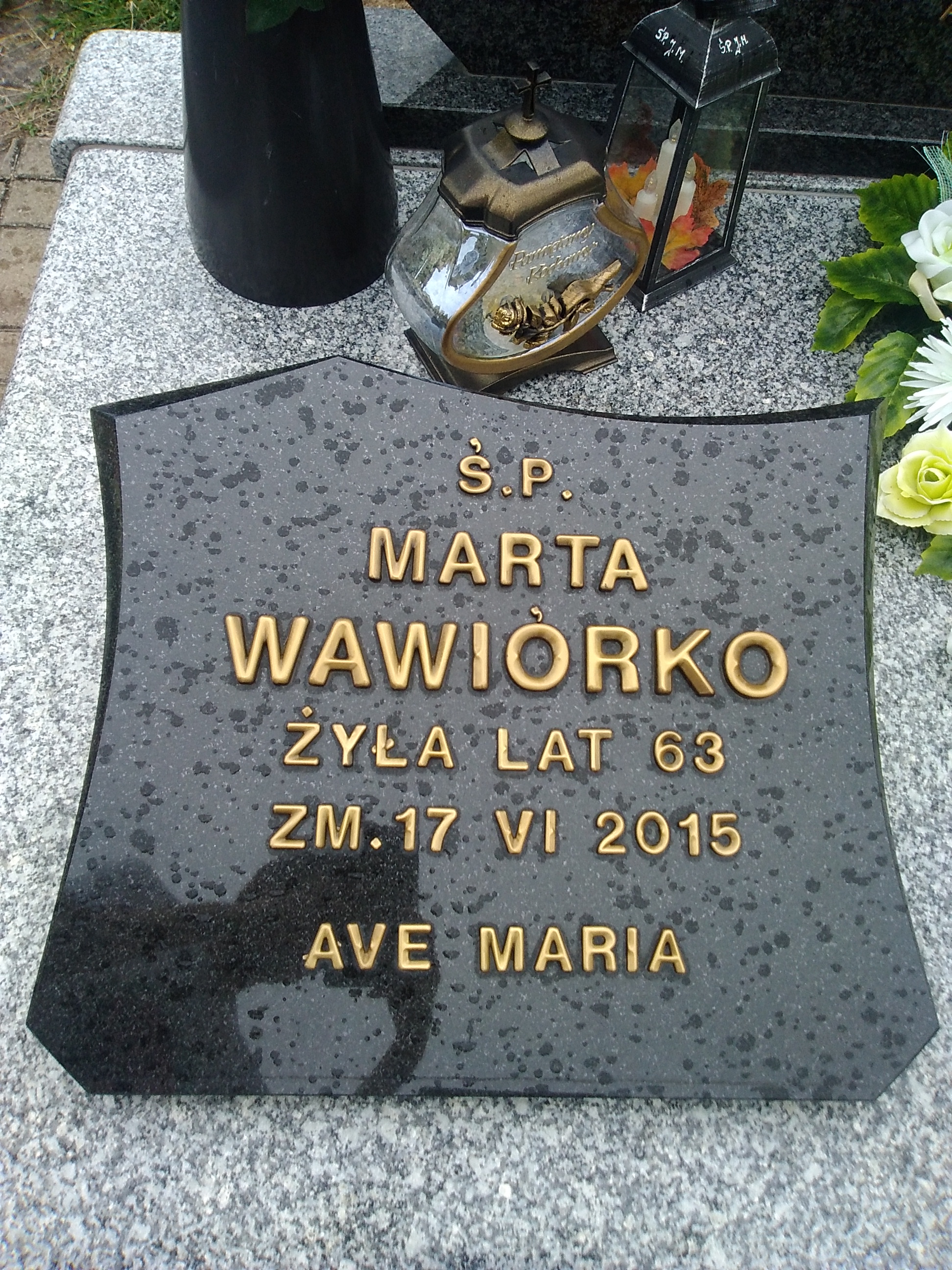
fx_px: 1063
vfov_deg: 61.7
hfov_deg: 48.2
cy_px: 635
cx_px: 476
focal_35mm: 29
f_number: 2.4
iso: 100
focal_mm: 2.39
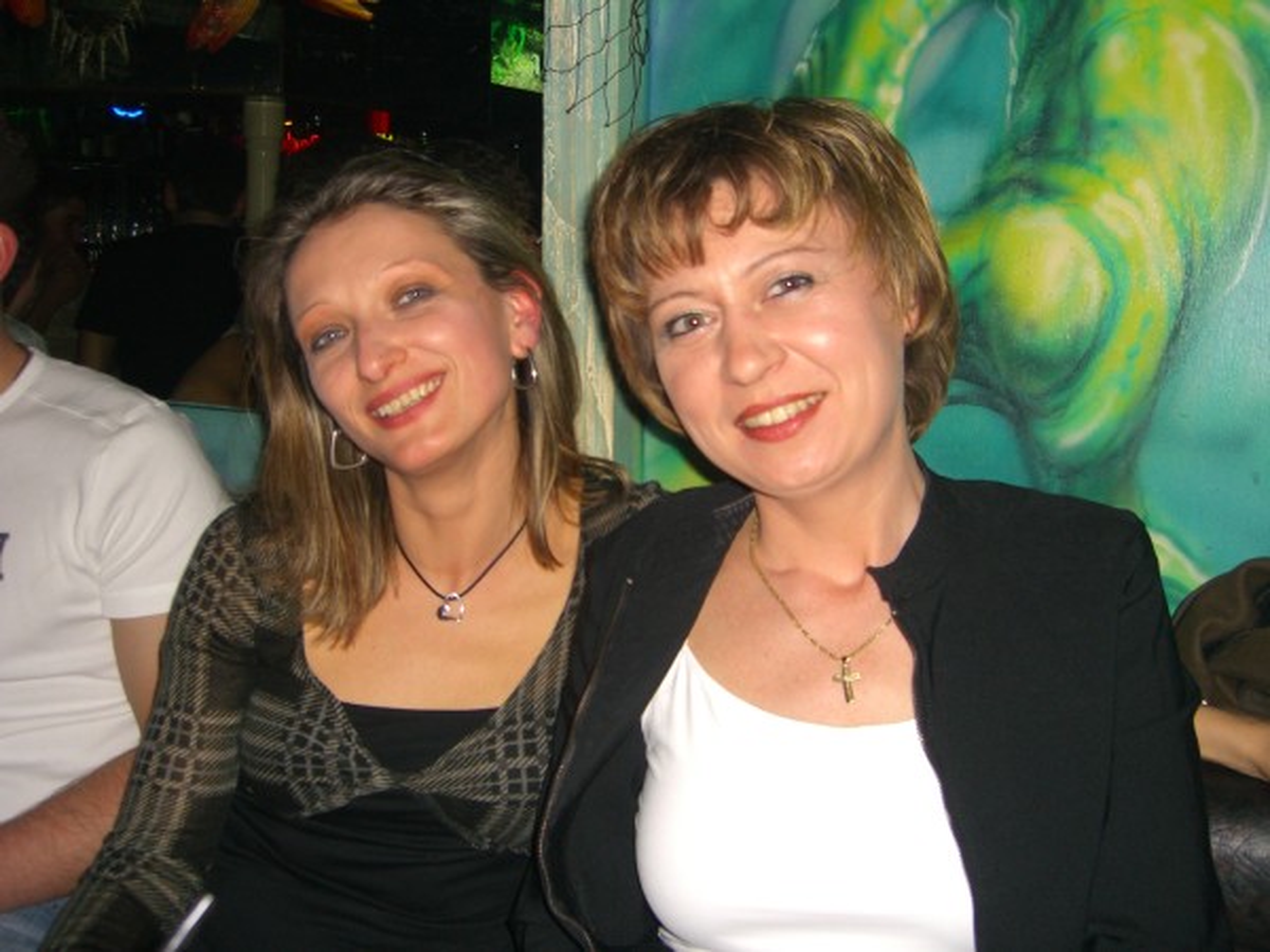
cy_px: 476
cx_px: 635
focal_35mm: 38
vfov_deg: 37.7
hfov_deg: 49.0
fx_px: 1394
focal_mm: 7.9
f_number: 2.8
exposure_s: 1/60
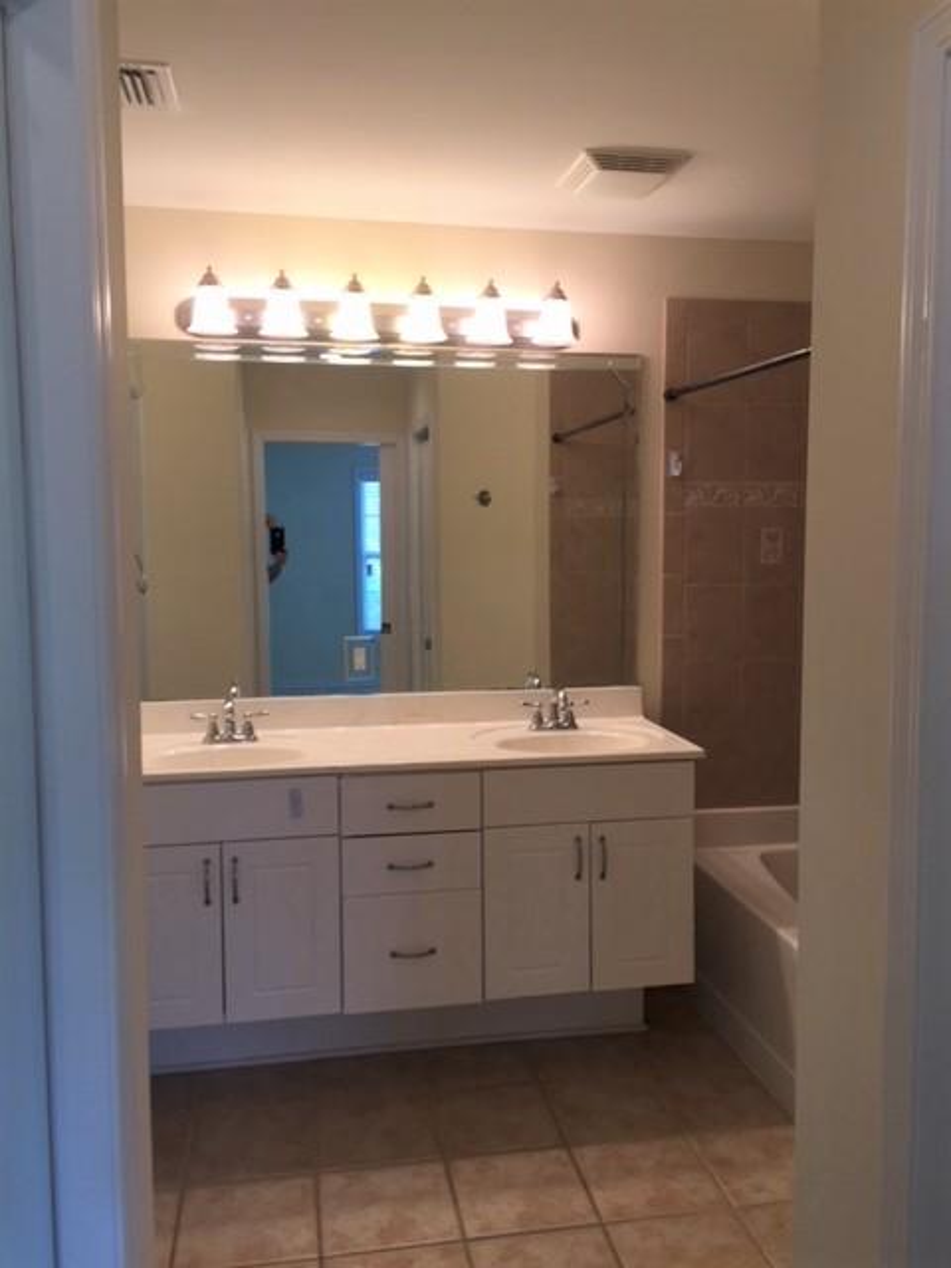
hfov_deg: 48.2
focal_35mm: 29
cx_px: 476
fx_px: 1062
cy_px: 634
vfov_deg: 61.7
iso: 40
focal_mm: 4.15
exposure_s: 1/60
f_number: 2.2
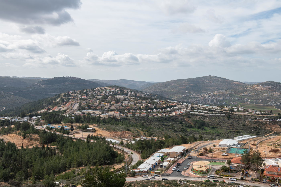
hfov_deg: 48.5
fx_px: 312
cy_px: 94
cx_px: 140
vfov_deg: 33.4
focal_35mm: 40
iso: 250
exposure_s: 1/400
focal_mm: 40
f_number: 9
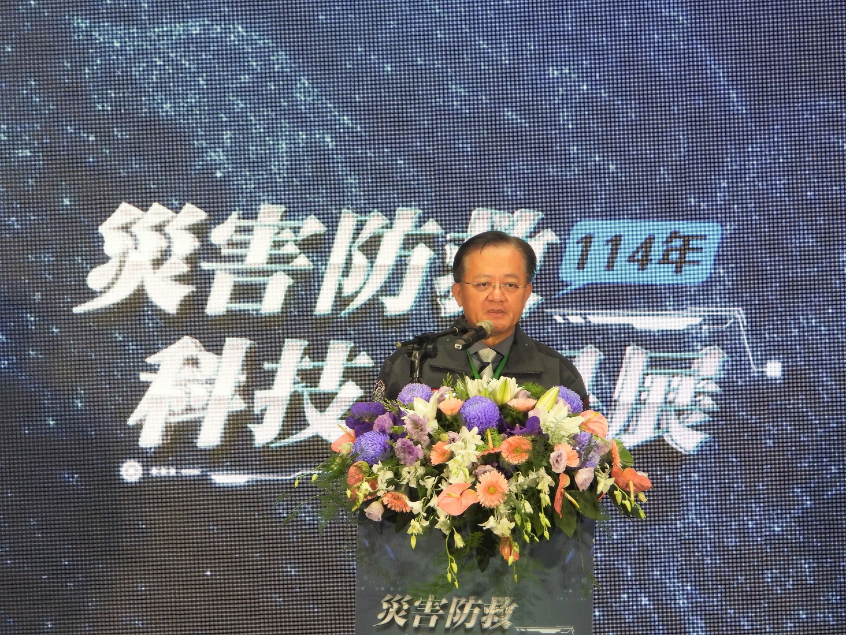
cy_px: 318
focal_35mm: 320
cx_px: 423
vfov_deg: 4.6
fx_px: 7821
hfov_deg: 6.2
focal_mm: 57.5
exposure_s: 1/40
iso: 400
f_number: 4.5
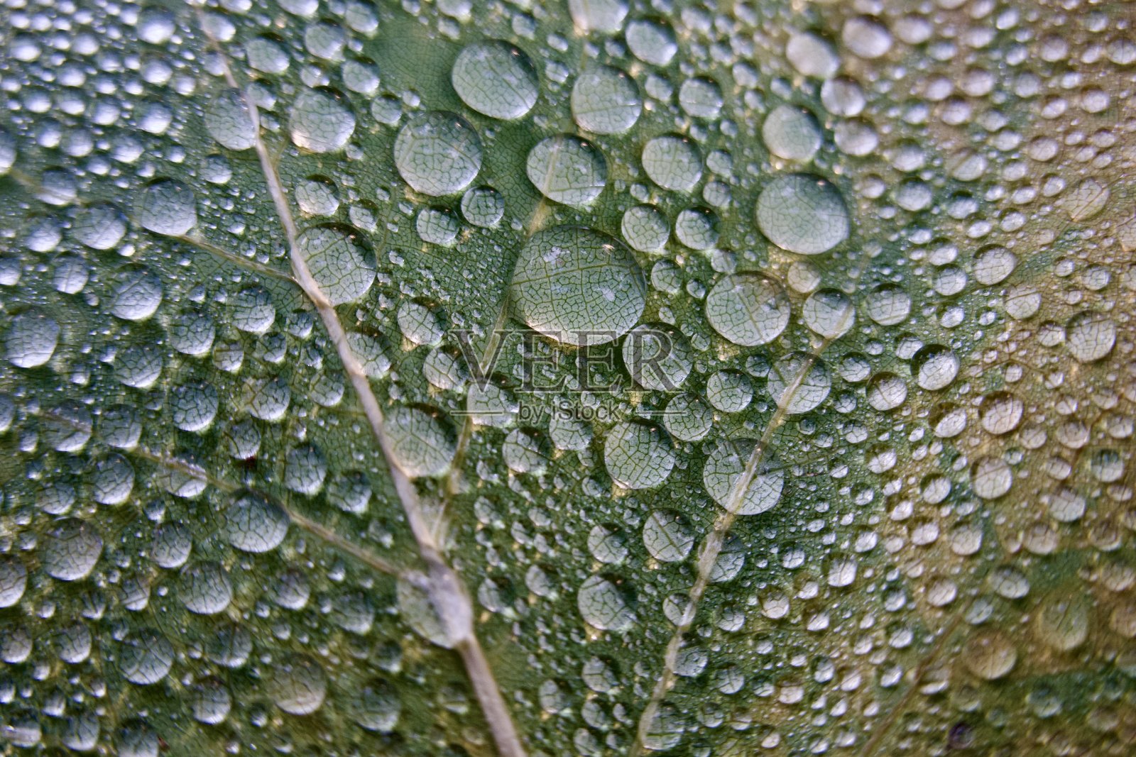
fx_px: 1704
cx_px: 568
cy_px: 378
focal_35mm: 54
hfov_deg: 36.9
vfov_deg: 25.1
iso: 320
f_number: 4
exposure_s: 1/60
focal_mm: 19.84
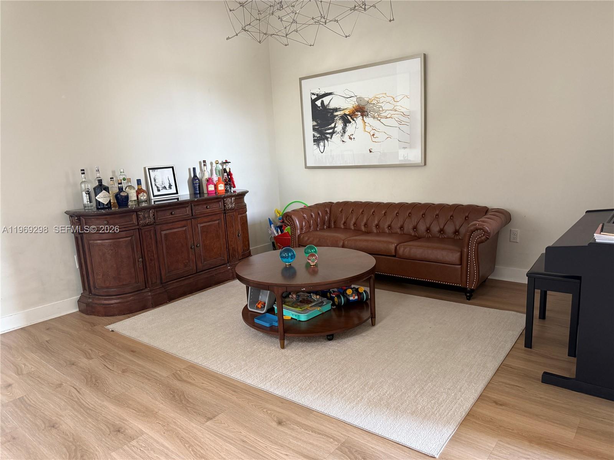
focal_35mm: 24
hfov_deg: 71.6
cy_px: 230
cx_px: 307
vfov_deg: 56.8
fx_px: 426
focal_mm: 6.76
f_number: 1.78
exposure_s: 1/60
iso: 250
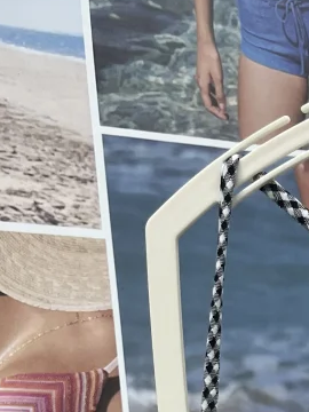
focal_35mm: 104
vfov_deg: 15.9
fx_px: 1238
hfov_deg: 13.4
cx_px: 458
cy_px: 752
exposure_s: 1/100
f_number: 1.6
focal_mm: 5.1
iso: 64
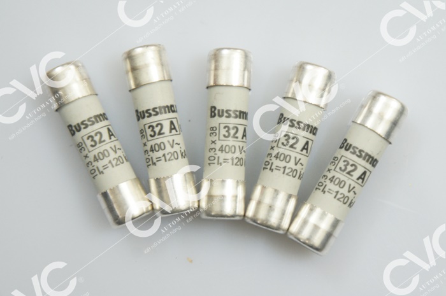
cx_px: 223
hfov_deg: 25.1
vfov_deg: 16.8
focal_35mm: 81
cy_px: 148
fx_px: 1002
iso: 1600
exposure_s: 1/13
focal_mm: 54
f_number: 5.6
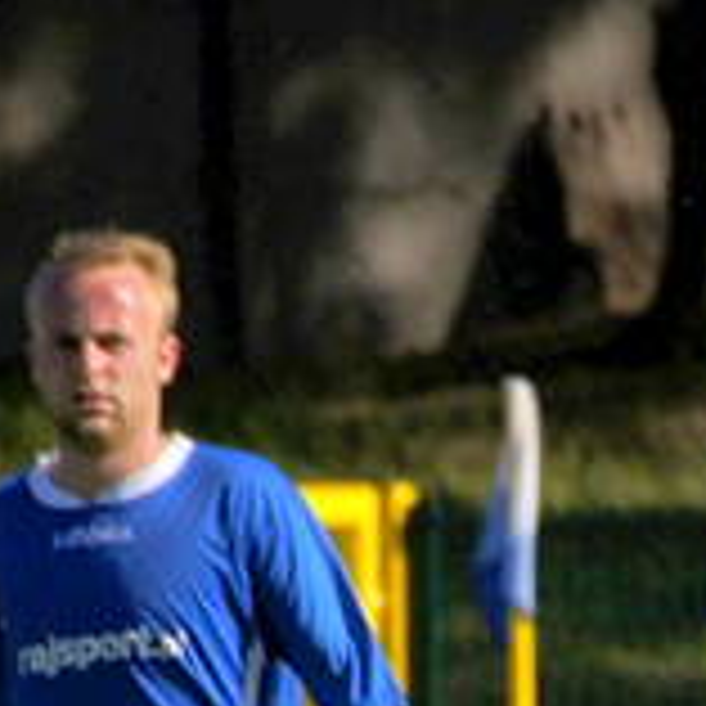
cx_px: 1461
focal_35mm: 2074
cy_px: 1088
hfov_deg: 0.8
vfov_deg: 0.8
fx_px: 47857
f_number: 9
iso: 200
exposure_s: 1/1250
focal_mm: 300
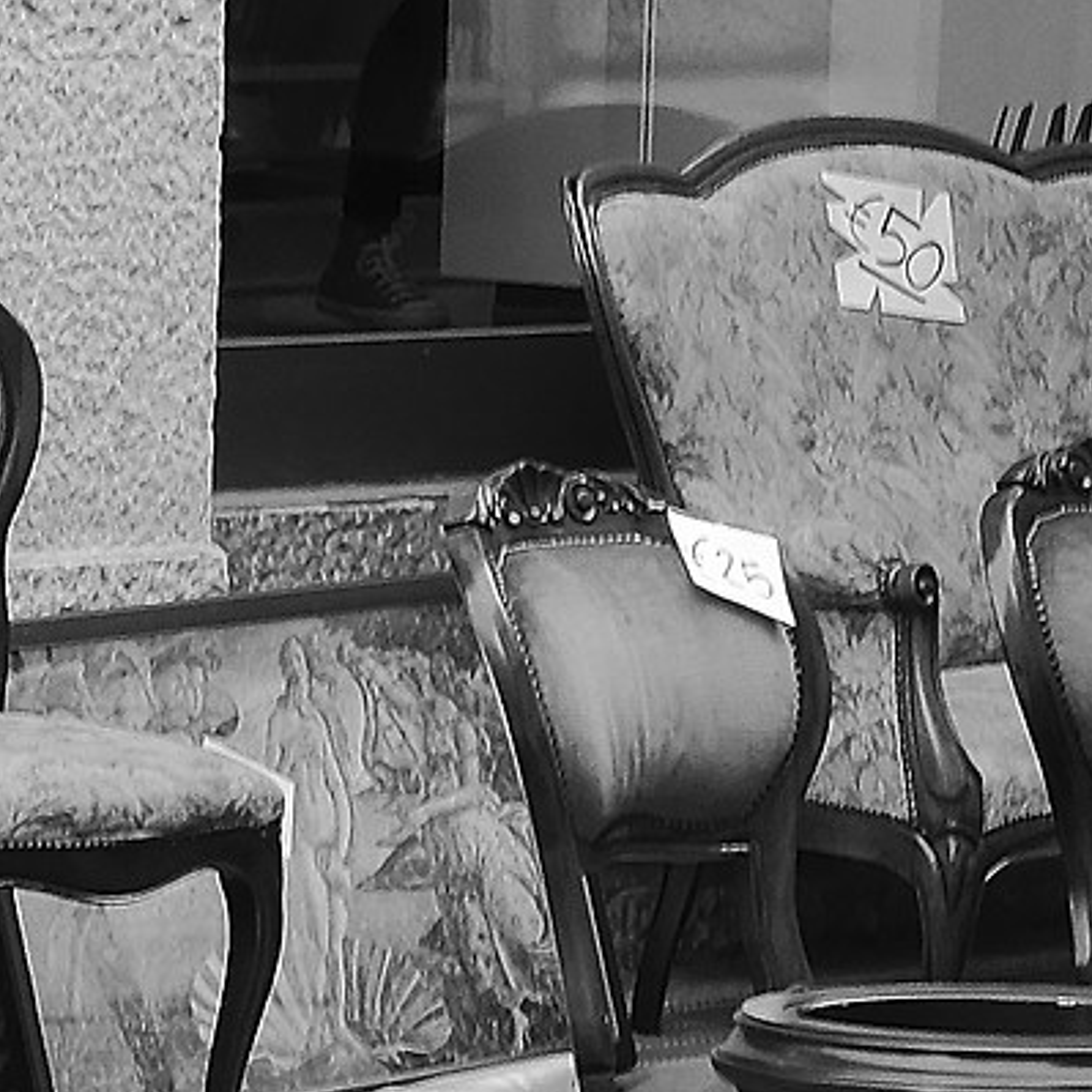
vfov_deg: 6.5
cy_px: 720
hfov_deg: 6.2
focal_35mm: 271
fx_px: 9672
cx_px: -1404
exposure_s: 1/52
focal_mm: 35
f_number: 11
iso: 800
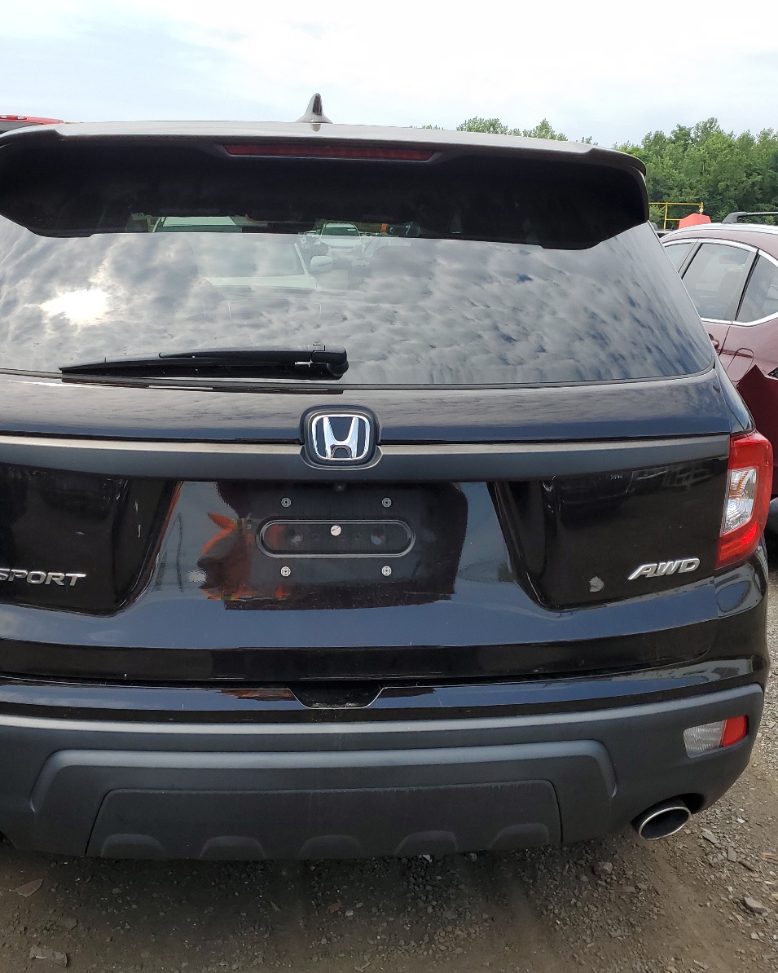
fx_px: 979
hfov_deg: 43.2
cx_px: 327
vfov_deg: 52.8
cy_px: 488
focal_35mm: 34
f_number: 1.5
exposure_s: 1/2000
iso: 50
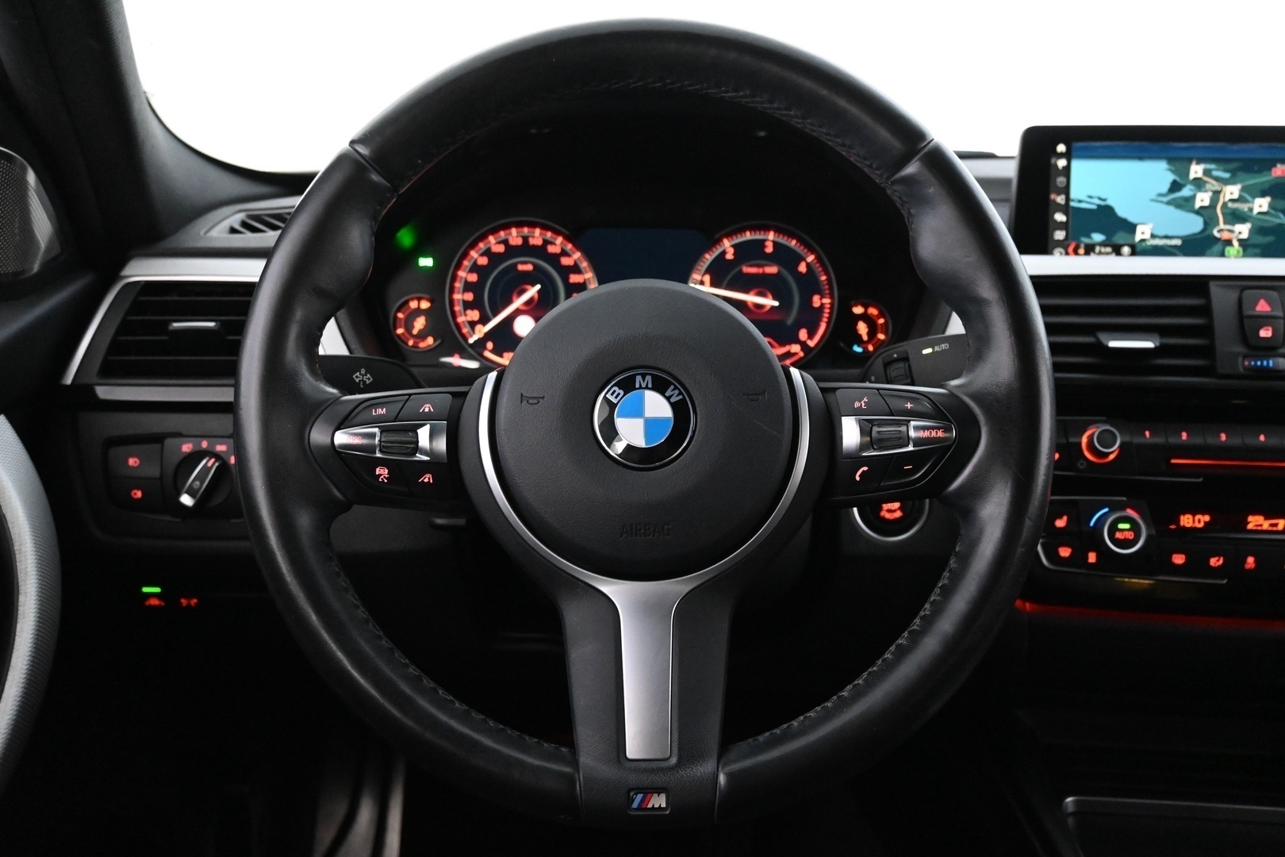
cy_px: 428
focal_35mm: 34
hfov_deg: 55.1
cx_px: 642
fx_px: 1231
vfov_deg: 38.4
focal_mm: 23
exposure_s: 1/40
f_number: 4.2
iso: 5600
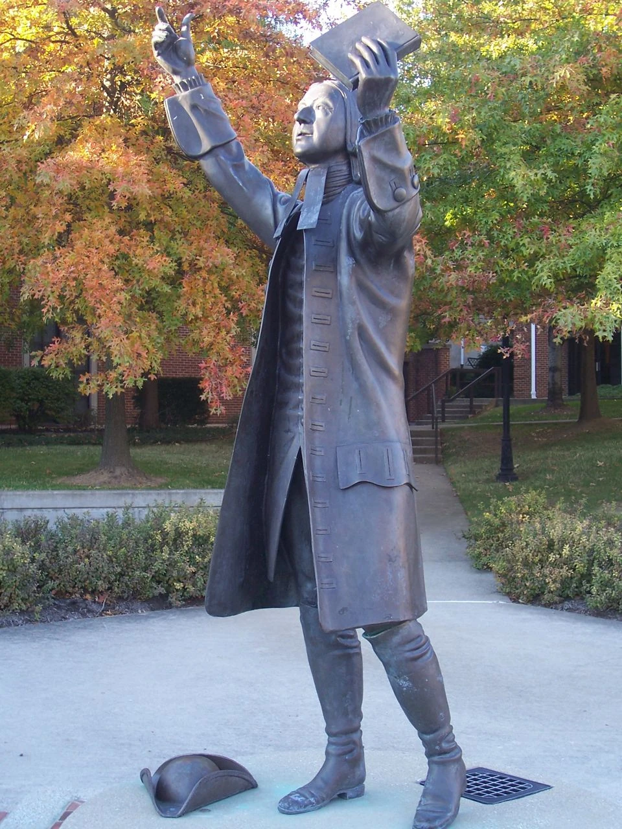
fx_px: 1270
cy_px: 414
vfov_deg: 36.2
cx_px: 311
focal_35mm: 53
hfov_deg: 27.5
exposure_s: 1/60
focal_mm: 8.6
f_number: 3.4
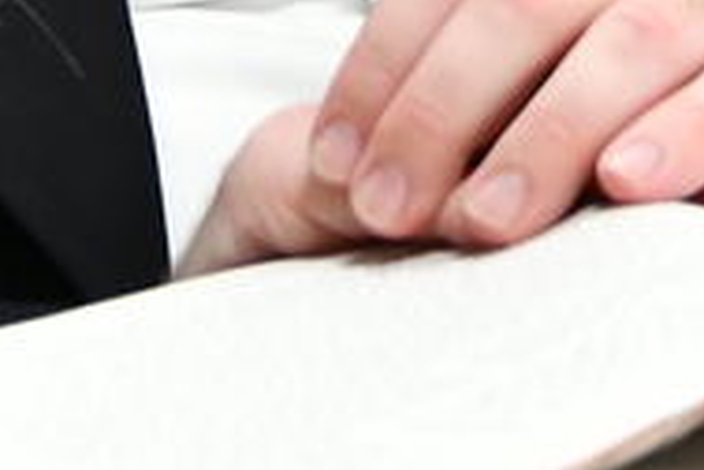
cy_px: -979
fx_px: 17677
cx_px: 369
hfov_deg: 2.3
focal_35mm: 904
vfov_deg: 1.5
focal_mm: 122
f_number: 5.6
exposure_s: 1/125
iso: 2500
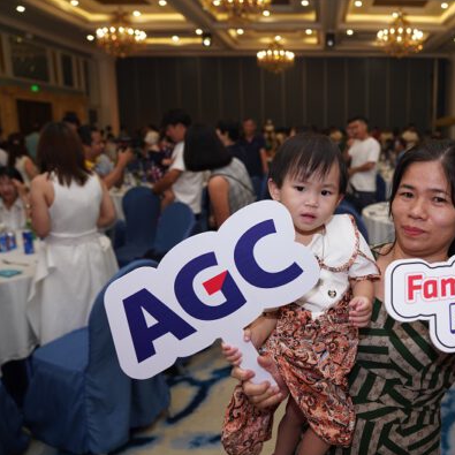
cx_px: 344
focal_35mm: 31
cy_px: 228
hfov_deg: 50.3
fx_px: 461
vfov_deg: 52.5
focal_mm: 24
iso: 250
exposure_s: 1/80
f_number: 2.8
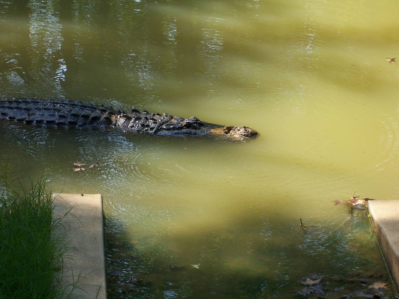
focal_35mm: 175
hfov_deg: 11.3
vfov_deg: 8.5
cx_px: 200
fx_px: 2017
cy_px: 150
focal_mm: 30
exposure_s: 1/180
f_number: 4.9
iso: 80
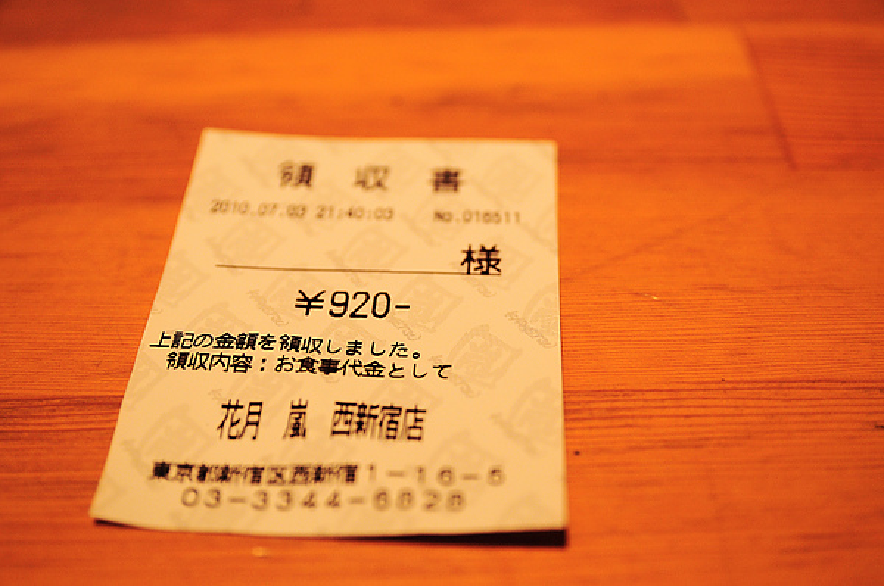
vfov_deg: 26.4
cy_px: 293
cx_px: 442
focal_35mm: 51
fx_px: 1250
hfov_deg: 38.9
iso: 400
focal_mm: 34
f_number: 3.2
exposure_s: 1/320
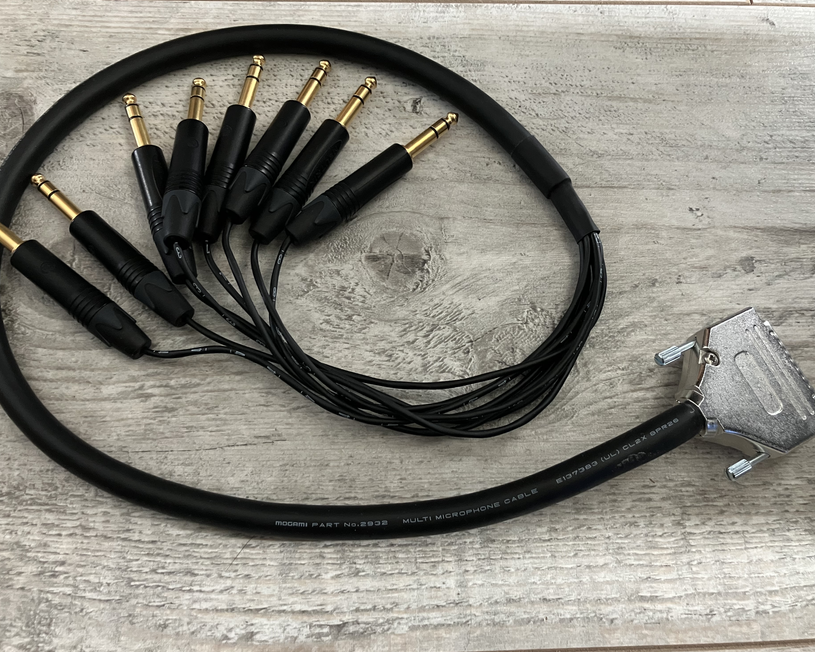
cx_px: 391
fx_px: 724
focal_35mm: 30
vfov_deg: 48.5
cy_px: 327
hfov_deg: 58.7
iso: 640
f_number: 1.8
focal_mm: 3.99
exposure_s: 1/30
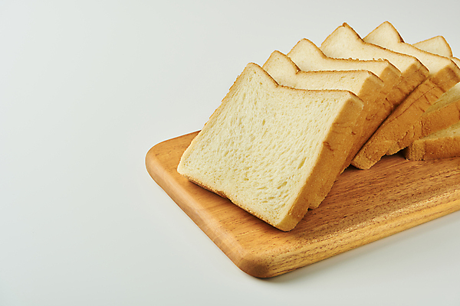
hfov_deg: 28.8
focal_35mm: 70
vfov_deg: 19.5
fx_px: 894
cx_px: 230
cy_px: 153
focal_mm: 70
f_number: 11
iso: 80
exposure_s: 1/125
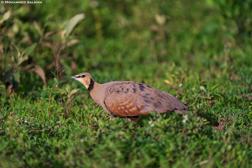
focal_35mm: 600
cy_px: 84
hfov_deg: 3.4
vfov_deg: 2.3
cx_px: 126
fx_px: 4200
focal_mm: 600
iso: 640
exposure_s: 1/8000
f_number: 4
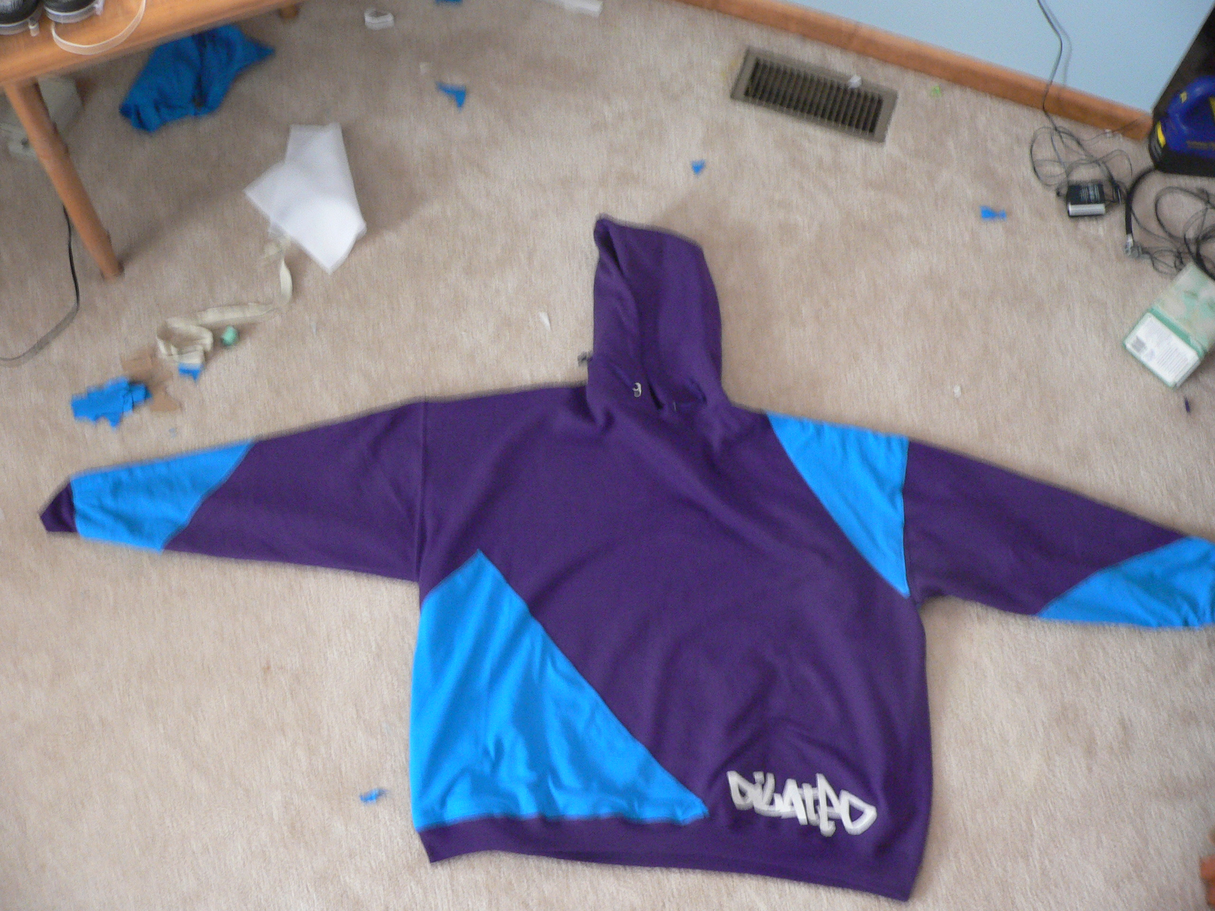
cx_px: 608
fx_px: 1264
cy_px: 456
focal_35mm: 36
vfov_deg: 39.7
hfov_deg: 51.4
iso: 200
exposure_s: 1/8
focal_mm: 6
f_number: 2.8
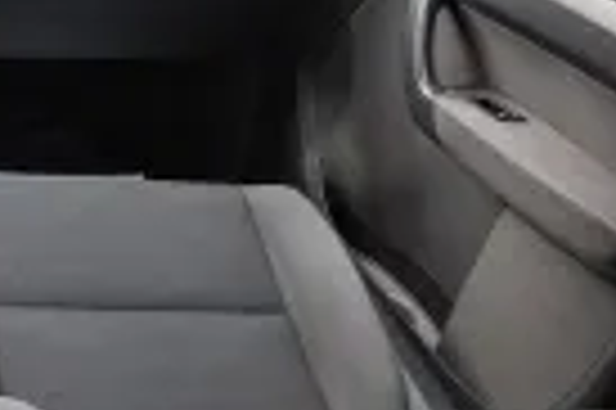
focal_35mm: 63
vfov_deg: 21.0
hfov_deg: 26.8
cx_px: -189
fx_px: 1077
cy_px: 27
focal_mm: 6.3
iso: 32
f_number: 1.7
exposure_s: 1/180
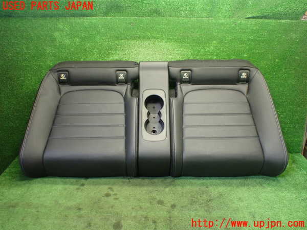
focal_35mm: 30
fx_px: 266
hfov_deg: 60.0
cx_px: 154
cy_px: 115
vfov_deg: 46.8
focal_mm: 5.4
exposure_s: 1/100
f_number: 2.3
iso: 800
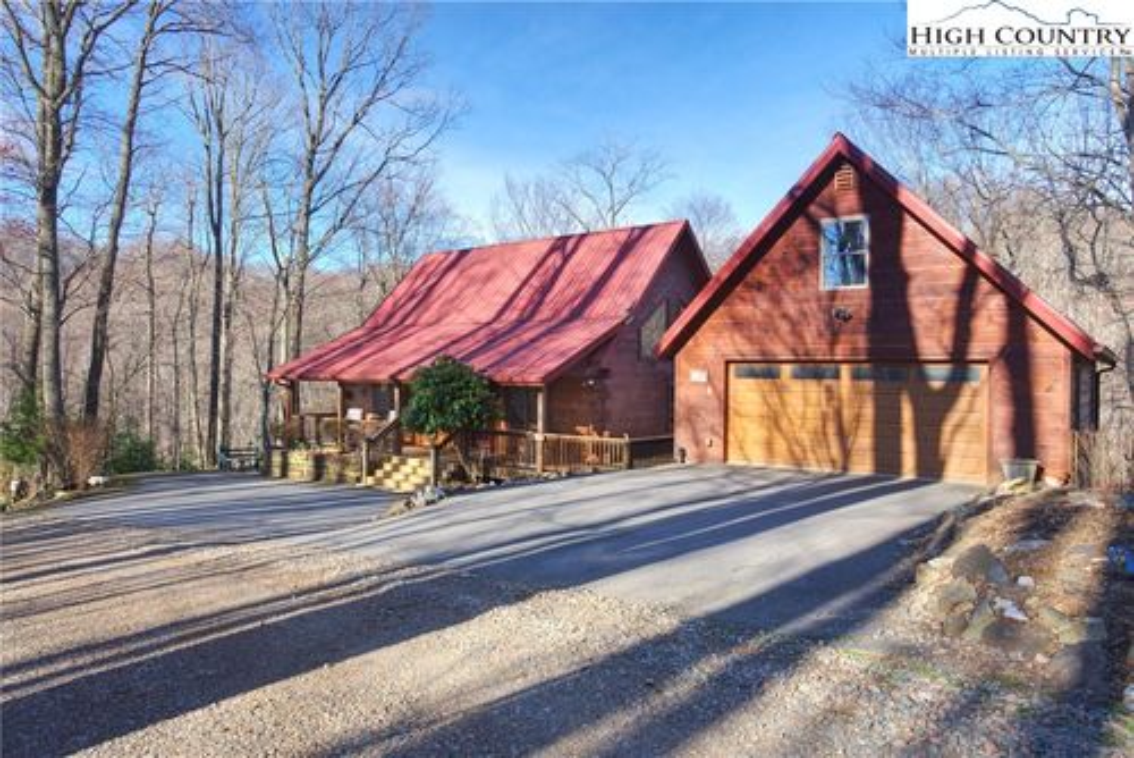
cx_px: 567
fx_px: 756
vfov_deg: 53.2
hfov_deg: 73.7
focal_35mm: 24
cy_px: 379
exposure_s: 1/200
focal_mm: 24
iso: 200
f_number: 9
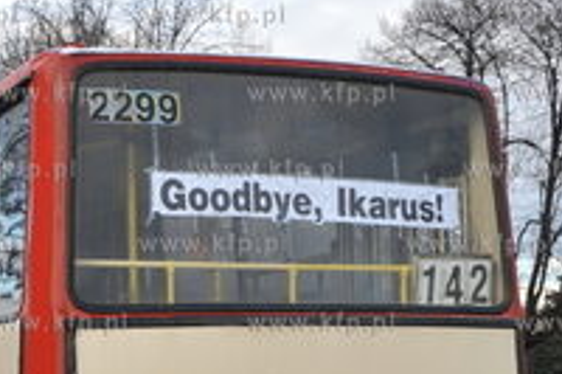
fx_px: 1373
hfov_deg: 22.9
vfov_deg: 15.3
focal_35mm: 88
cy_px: 360
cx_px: 152
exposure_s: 1/400
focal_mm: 44
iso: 800
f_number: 9
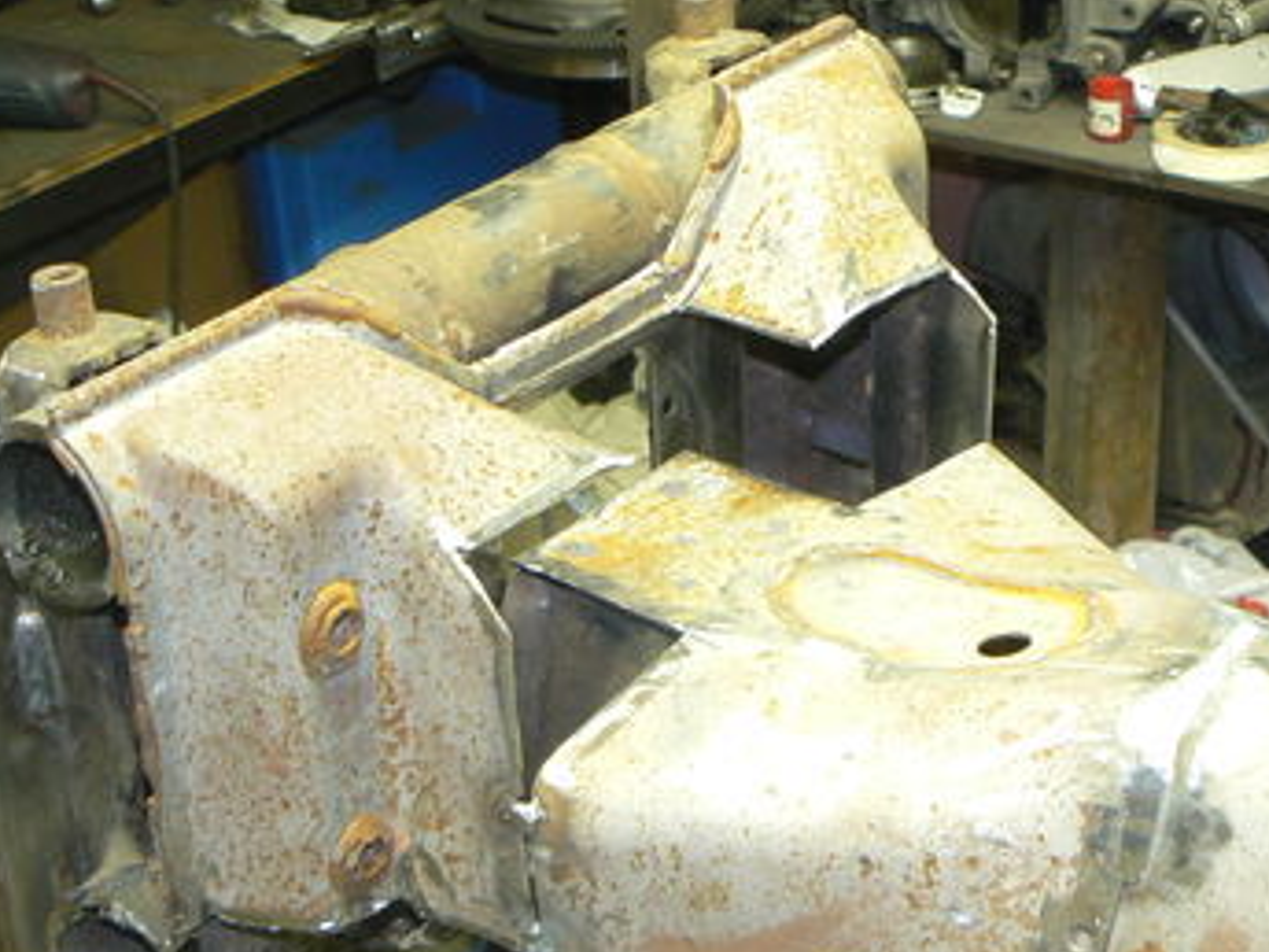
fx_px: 2456
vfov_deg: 21.8
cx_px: 753
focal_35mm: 67
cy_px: 646
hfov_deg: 28.9
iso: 100
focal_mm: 6
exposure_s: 1/10
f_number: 2.8
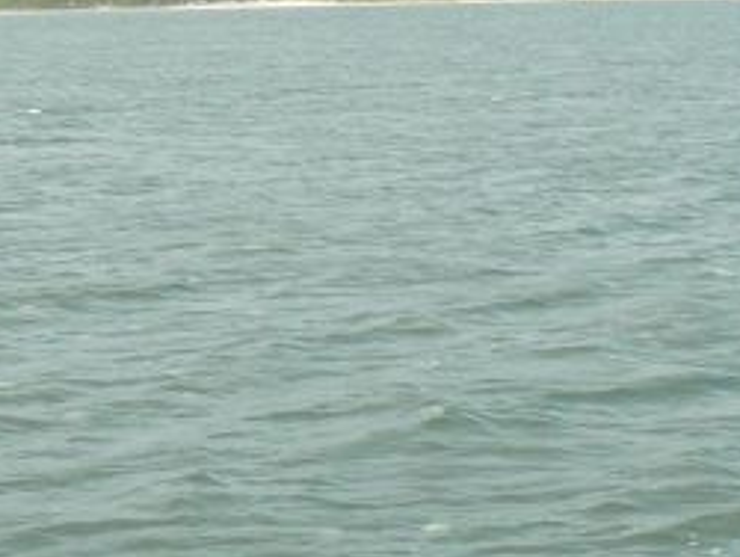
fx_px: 2461
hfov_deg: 16.3
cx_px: 918
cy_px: 670
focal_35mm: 115
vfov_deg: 12.6
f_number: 5.6
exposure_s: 1/200
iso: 80
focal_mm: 6
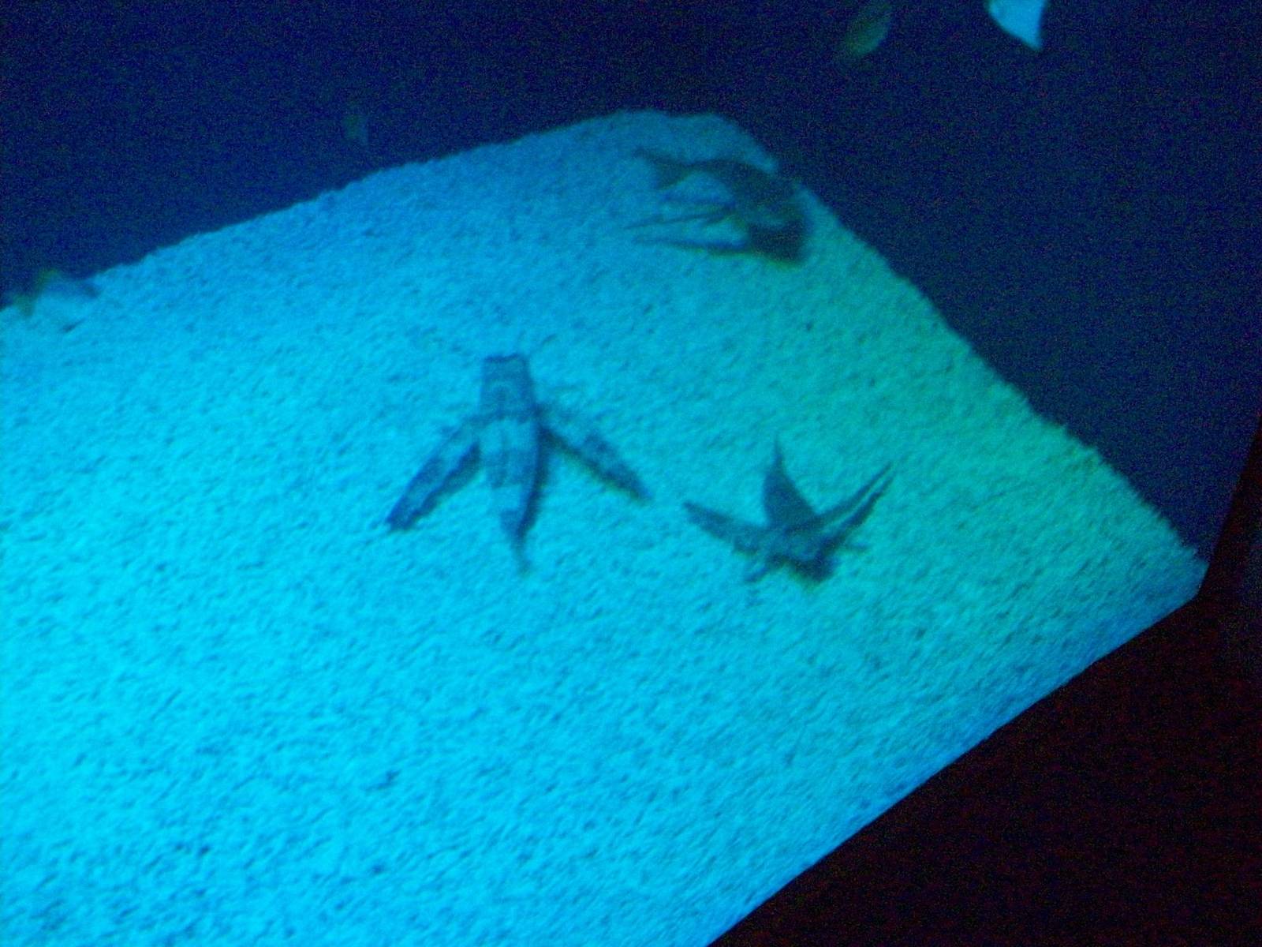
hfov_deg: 51.4
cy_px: 474
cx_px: 631
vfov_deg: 39.7
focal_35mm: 36
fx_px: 1312
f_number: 2.7
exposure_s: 1/16.2
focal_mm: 6
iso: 800
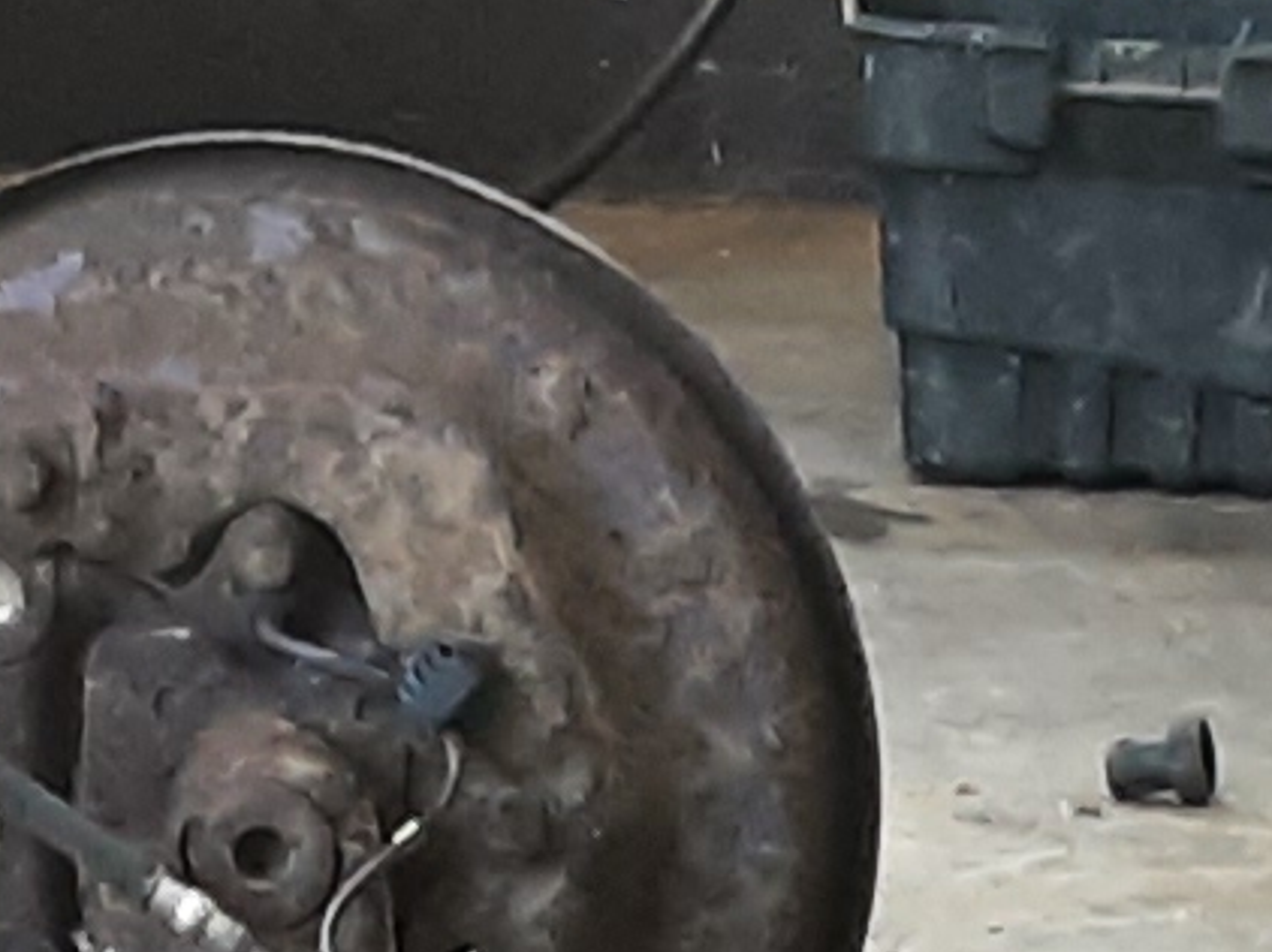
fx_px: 7676
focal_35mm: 209
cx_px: 1163
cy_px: 3260
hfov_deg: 9.4
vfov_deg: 6.3
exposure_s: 1/50
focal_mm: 2.91
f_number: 1.9
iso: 100
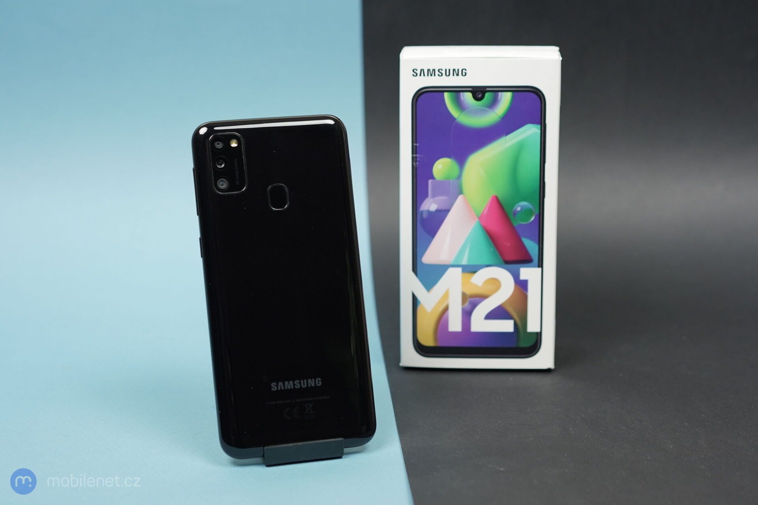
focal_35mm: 55
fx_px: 1158
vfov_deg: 24.6
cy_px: 252
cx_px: 379
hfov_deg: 36.2
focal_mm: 55
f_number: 3.5
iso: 500
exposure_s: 1/125
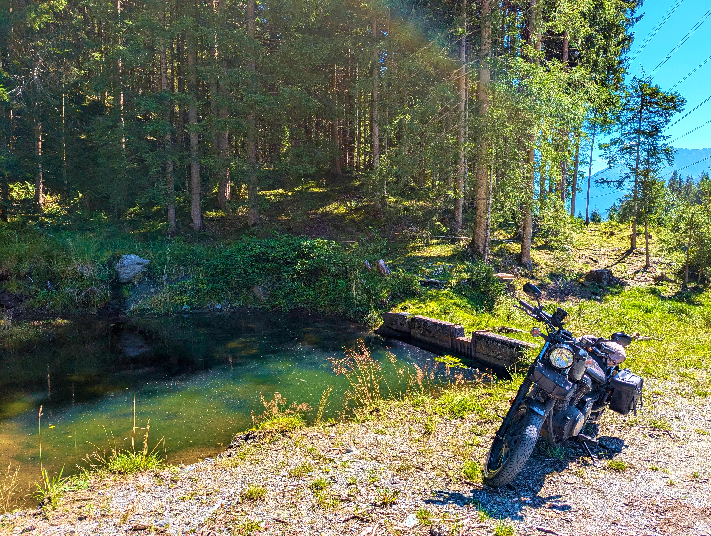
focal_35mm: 24
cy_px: 268
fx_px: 494
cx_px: 356
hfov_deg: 71.5
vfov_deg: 56.9
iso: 34
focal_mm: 6.81
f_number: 1.85
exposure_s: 1/1121
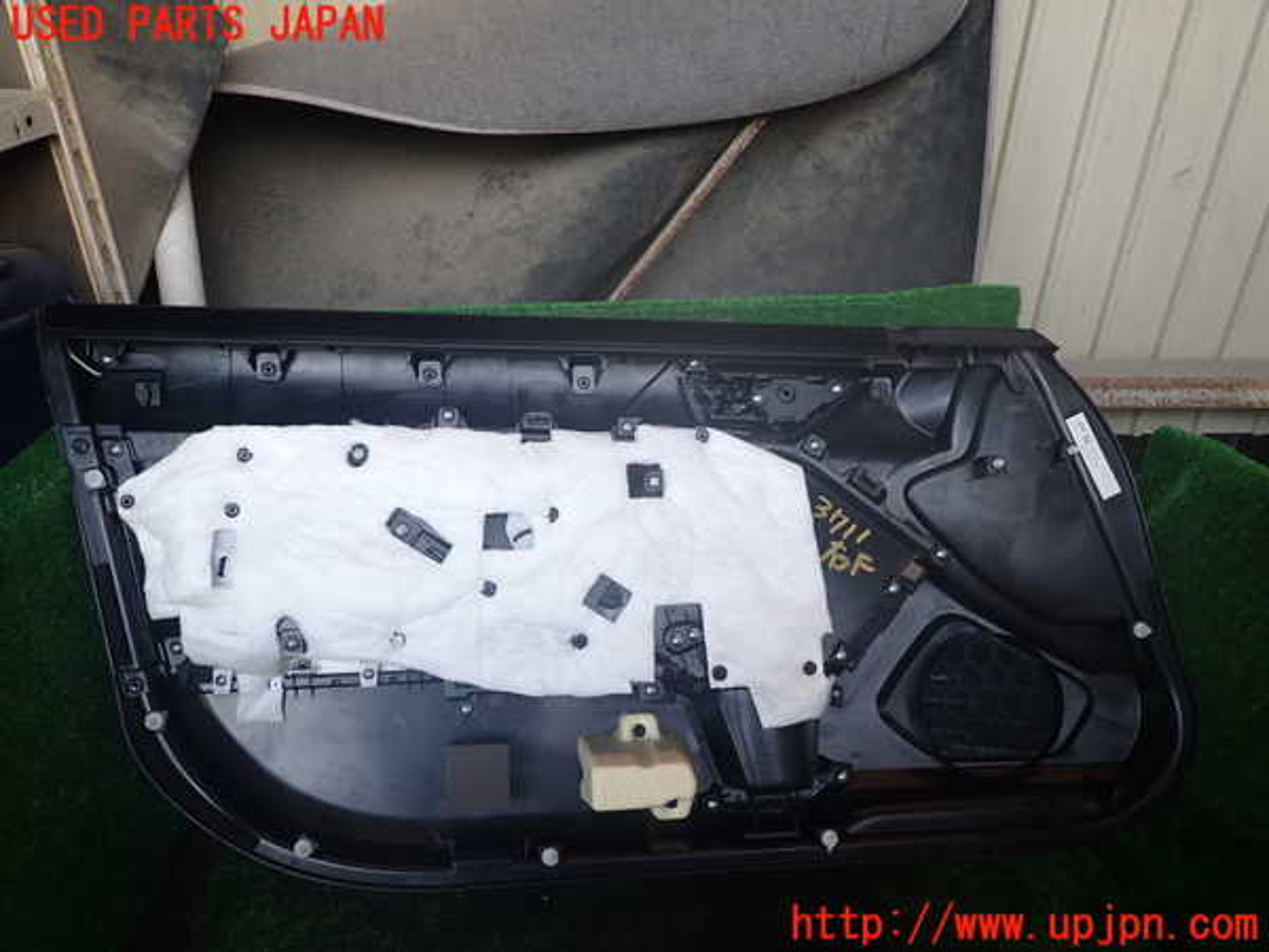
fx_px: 916
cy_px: 476
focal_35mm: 25
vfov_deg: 54.9
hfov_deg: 69.4
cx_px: 634
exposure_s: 1/60
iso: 100
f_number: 2
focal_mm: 4.5
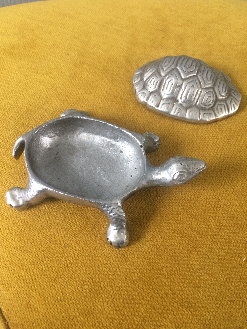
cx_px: 124
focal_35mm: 29
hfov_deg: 48.2
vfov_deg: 61.7
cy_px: 164
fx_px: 276
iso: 320
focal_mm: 4.15
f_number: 2.2
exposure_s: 1/33
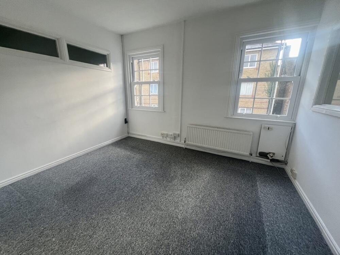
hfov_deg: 106.2
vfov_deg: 89.9
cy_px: 128
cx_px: 170
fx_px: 128
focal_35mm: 13
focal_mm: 1.57
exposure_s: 1/100
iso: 125
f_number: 1.8
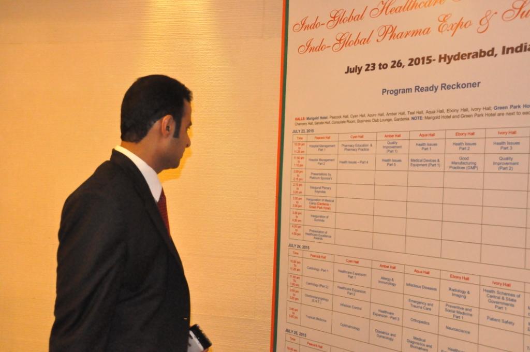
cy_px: 176
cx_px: 265
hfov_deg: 49.6
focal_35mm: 39
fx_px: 573
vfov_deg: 34.1
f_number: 7.1
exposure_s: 1/60
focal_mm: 26
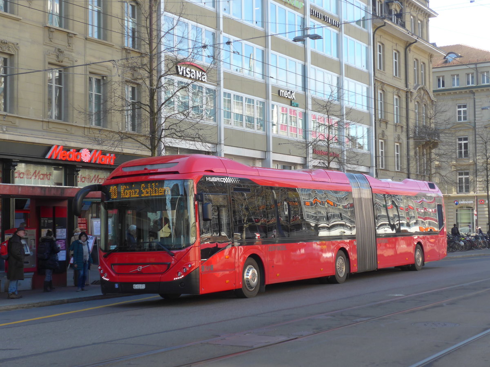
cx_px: 245
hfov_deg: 31.2
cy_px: 184
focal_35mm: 62
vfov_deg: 23.7
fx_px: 878
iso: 160
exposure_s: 1/320
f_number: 3.7
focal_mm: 12.7
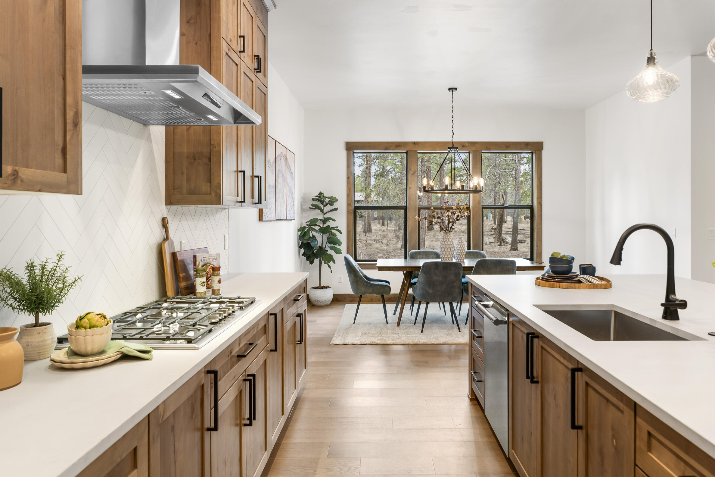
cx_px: 385
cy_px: 218
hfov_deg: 73.1
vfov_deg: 52.6
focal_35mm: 24
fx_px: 482
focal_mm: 19.2
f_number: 5.6
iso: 100
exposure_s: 1/13
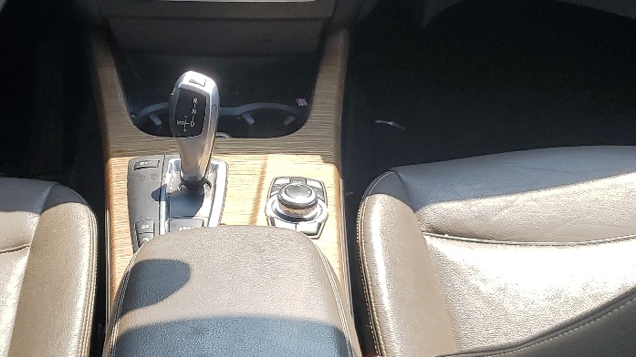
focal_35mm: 65
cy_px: 114
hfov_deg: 32.1
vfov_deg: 18.5
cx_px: 213
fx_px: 1096
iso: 50
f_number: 1.5
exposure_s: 1/769
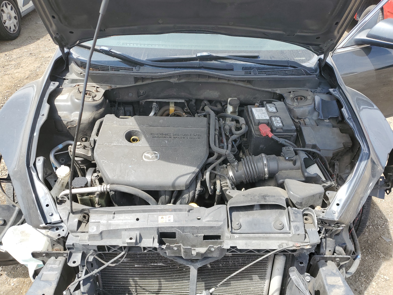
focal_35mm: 26
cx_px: 196
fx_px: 295
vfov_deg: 53.1
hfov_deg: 67.3
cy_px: 148
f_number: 1.5
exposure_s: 1/833
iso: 50
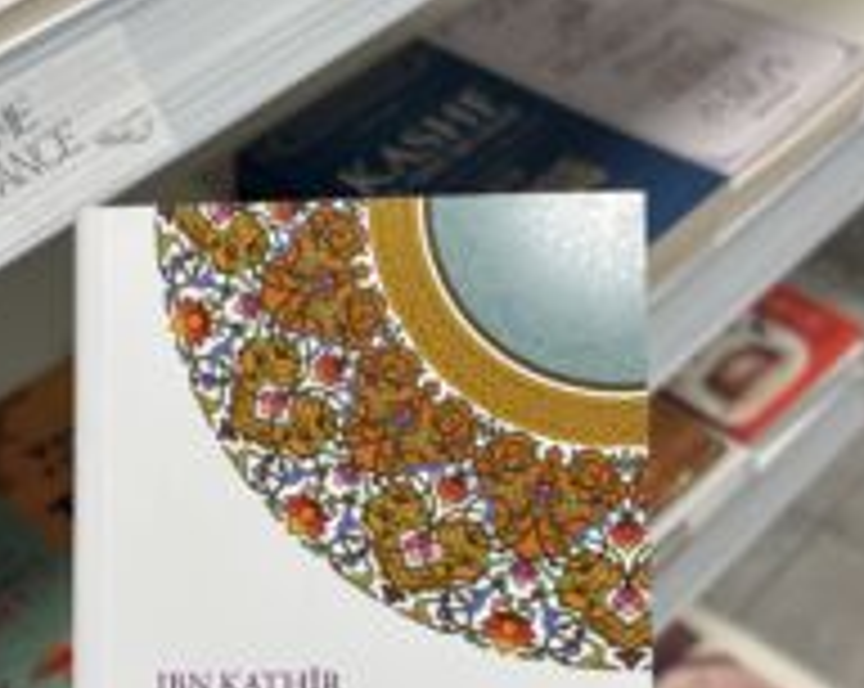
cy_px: 535
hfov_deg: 35.1
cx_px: 288
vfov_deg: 28.0
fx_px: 1353
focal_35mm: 53
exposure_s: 1/100
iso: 80
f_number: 1.6
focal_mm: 5.96
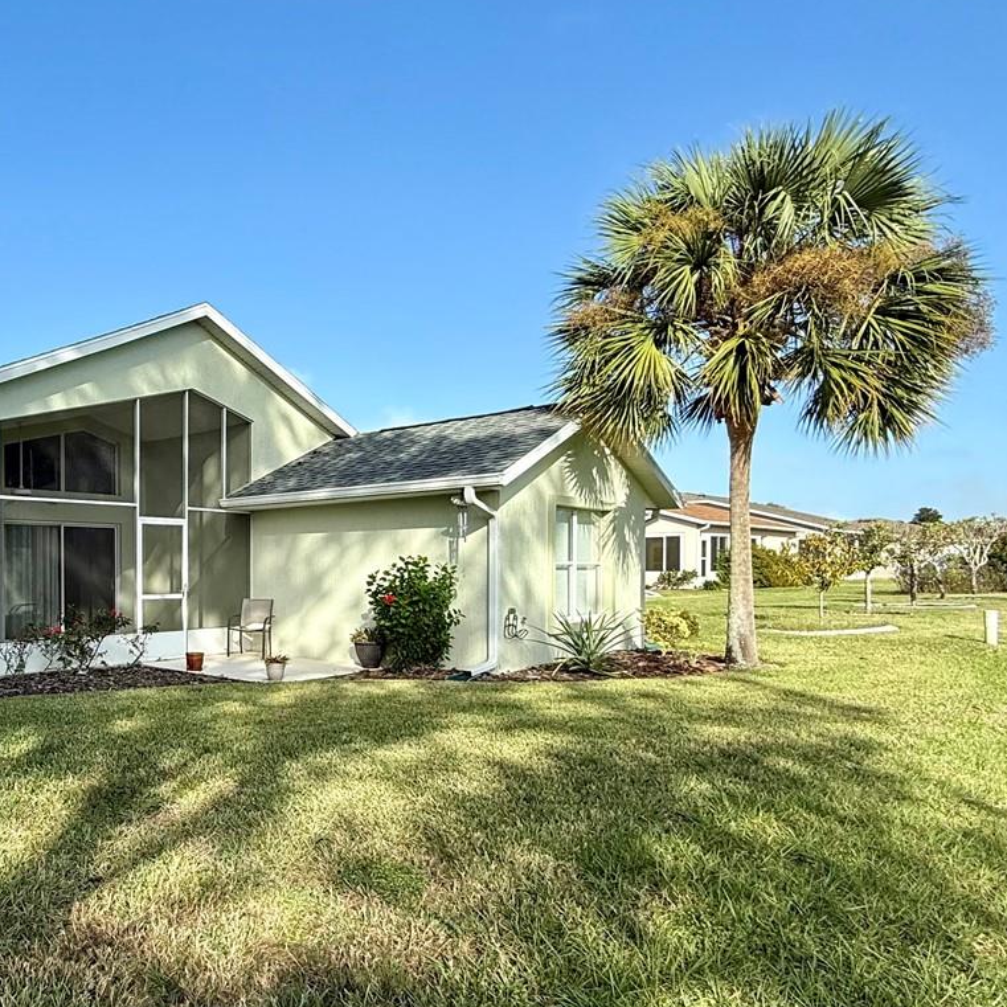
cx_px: 116
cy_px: 585
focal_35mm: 26
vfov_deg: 60.6
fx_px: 856
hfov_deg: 53.9
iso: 50
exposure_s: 1/1189
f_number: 2.2
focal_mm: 2.22
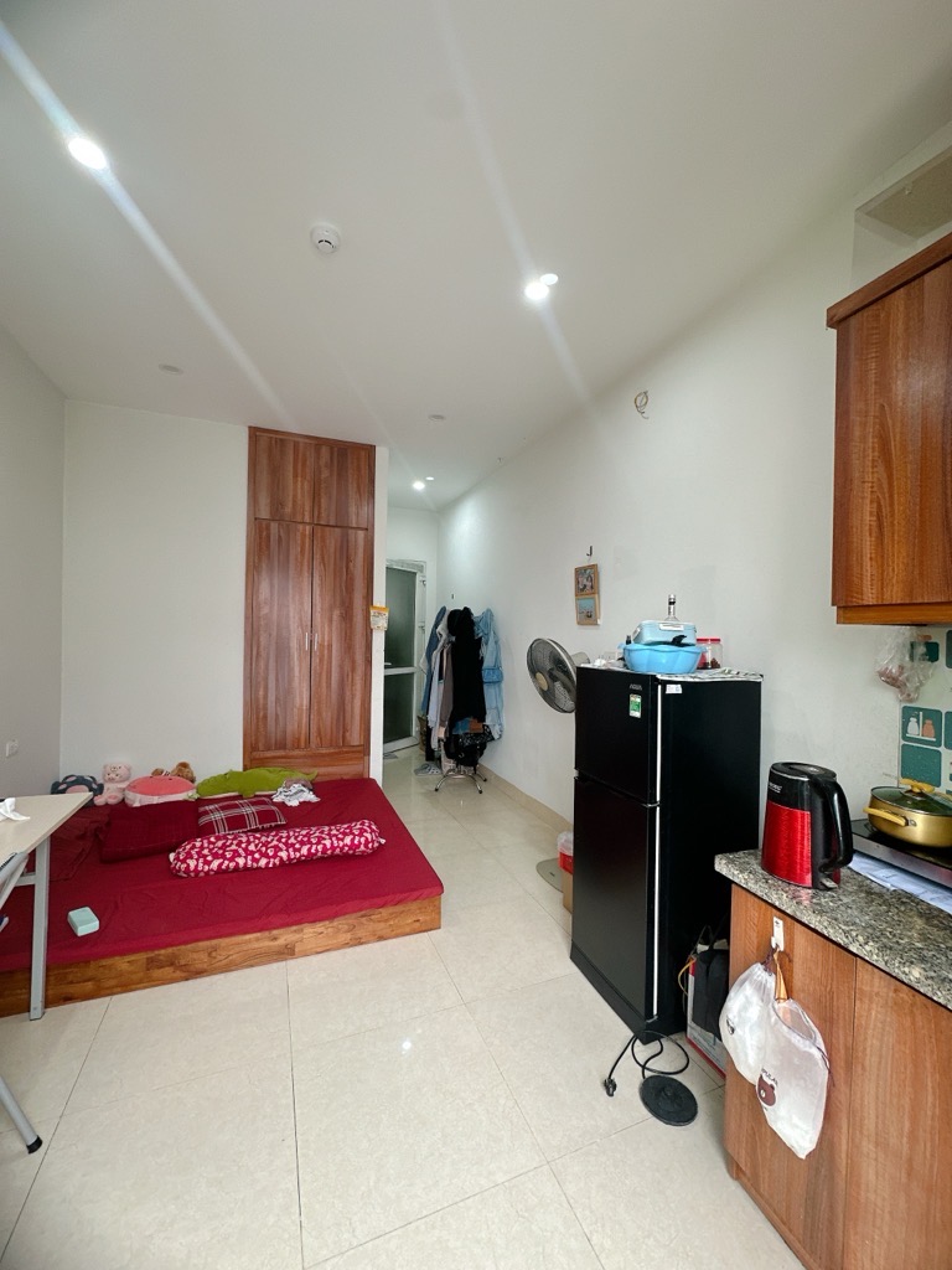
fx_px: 513
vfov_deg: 102.1
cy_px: 635
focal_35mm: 14
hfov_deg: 85.7
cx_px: 476
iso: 160
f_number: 2.2
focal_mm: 2.22
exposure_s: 1/50
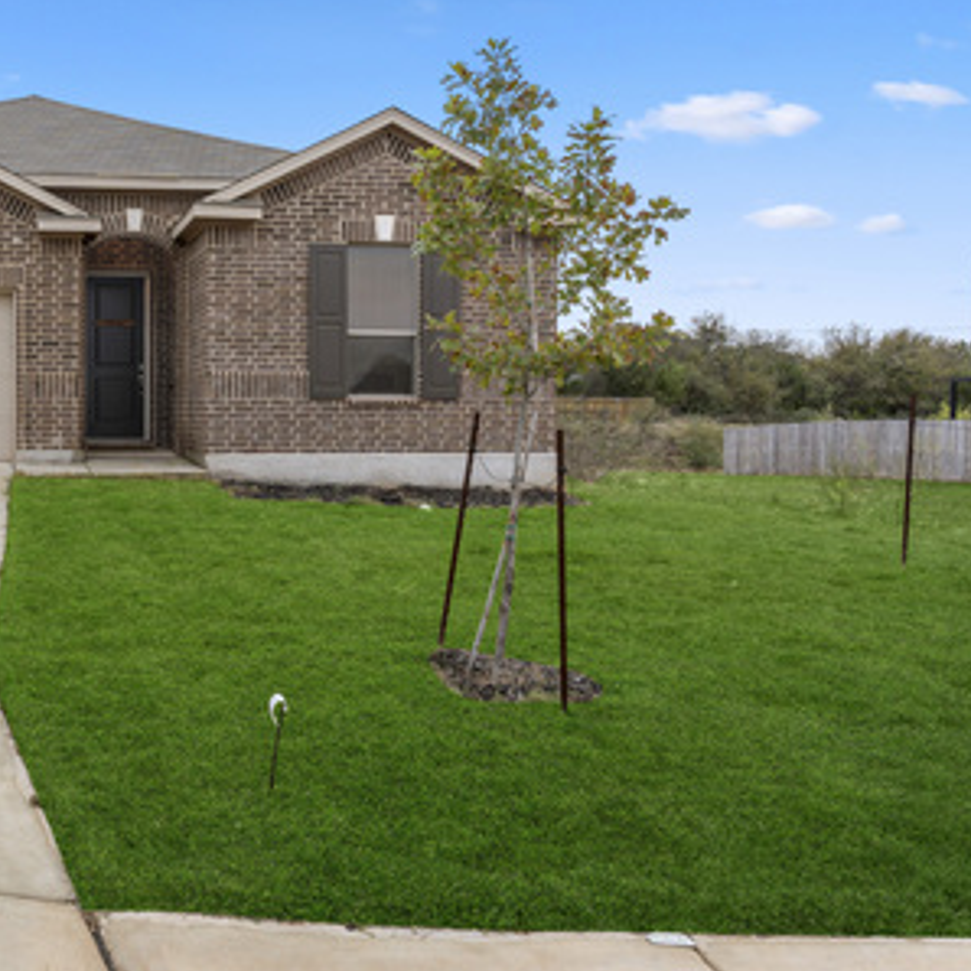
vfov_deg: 52.5
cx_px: 98
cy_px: 442
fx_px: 984
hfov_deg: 47.3
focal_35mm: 31
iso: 200
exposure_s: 1/50
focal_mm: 17
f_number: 8
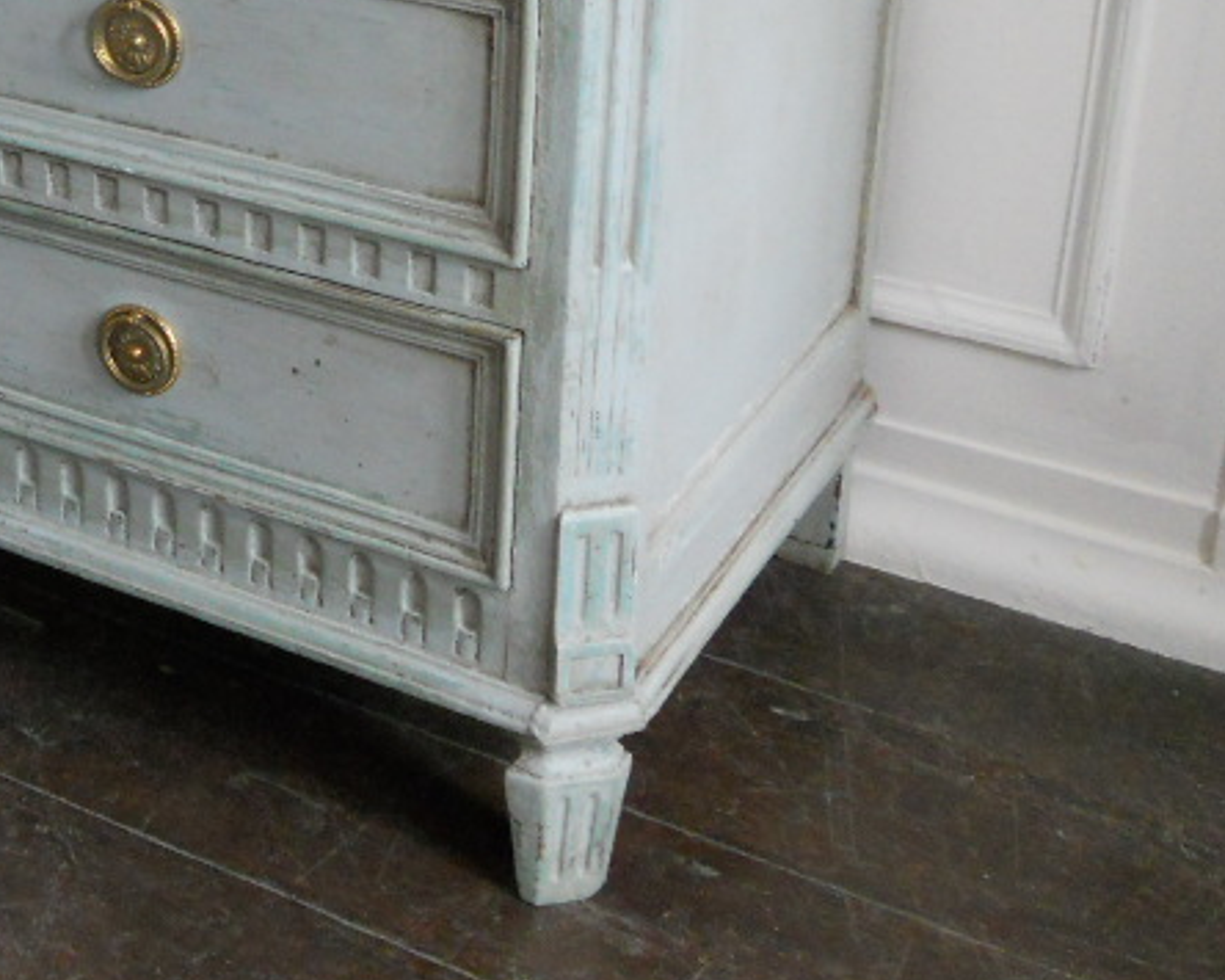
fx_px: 2610
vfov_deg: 20.5
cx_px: -83
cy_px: -19
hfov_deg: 24.8
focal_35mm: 72
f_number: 3.5
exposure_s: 1/13
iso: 400
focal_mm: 5.8
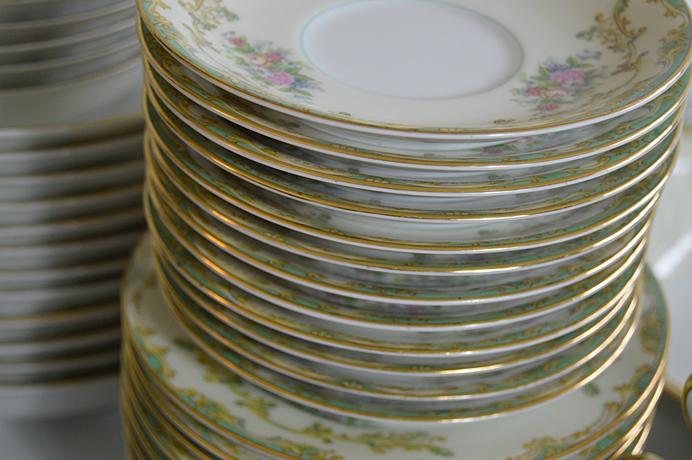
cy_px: 230
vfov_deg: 18.2
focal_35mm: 75
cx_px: 346
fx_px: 1440
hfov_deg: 27.0
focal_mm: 50
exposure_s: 1/60
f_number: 5.6
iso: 560
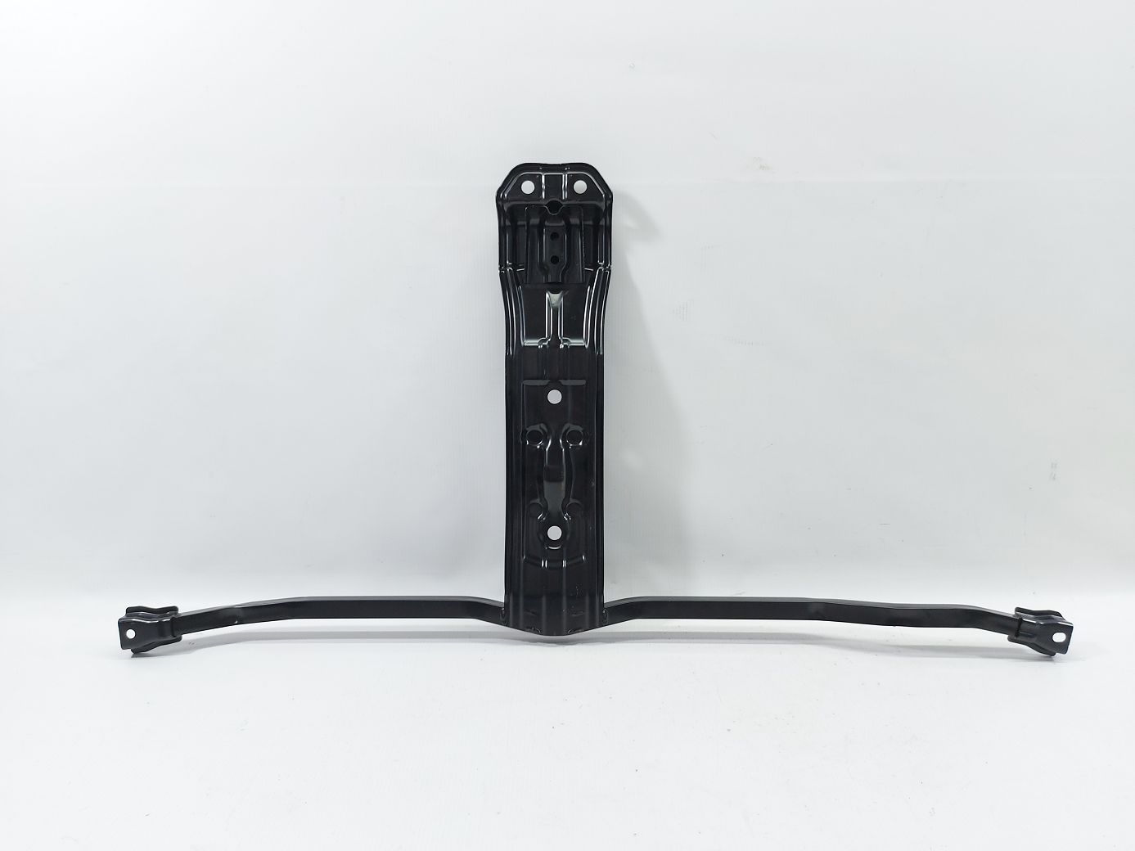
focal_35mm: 24
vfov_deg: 56.8
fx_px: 787
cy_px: 426
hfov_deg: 71.6
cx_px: 568
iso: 50
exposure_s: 1/50
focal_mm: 5.23
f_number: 1.8
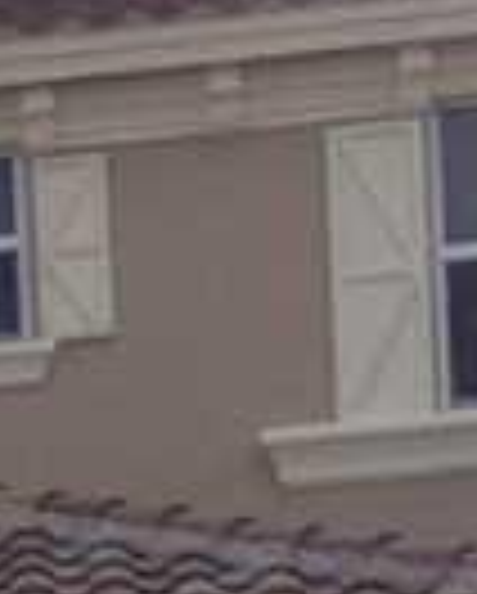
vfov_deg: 9.3
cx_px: -306
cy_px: 1184
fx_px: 3433
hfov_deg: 7.8
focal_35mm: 195
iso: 50
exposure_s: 1/1232
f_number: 2.4
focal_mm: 4.12
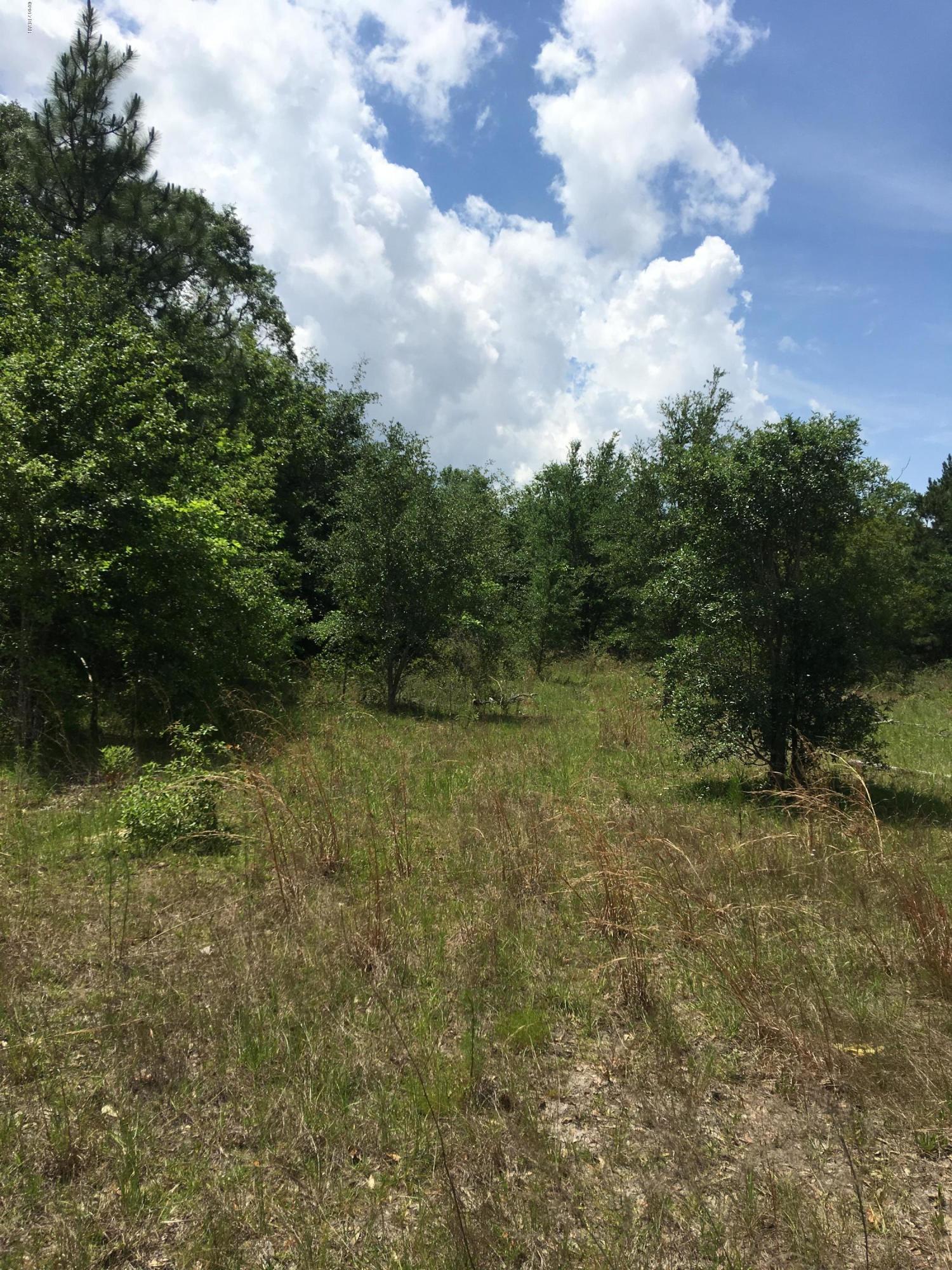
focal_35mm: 29
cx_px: 476
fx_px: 1063
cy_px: 635
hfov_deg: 48.2
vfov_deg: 61.7
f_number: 2.2
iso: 25
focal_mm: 4.15
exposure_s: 1/2747
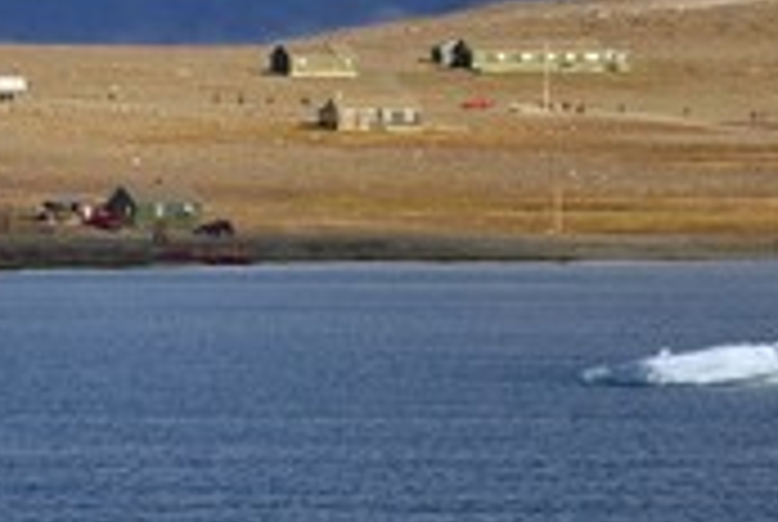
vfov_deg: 3.4
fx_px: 8897
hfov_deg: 5.0
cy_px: 261
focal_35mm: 411
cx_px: 654
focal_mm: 170
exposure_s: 1/320
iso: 200
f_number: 11
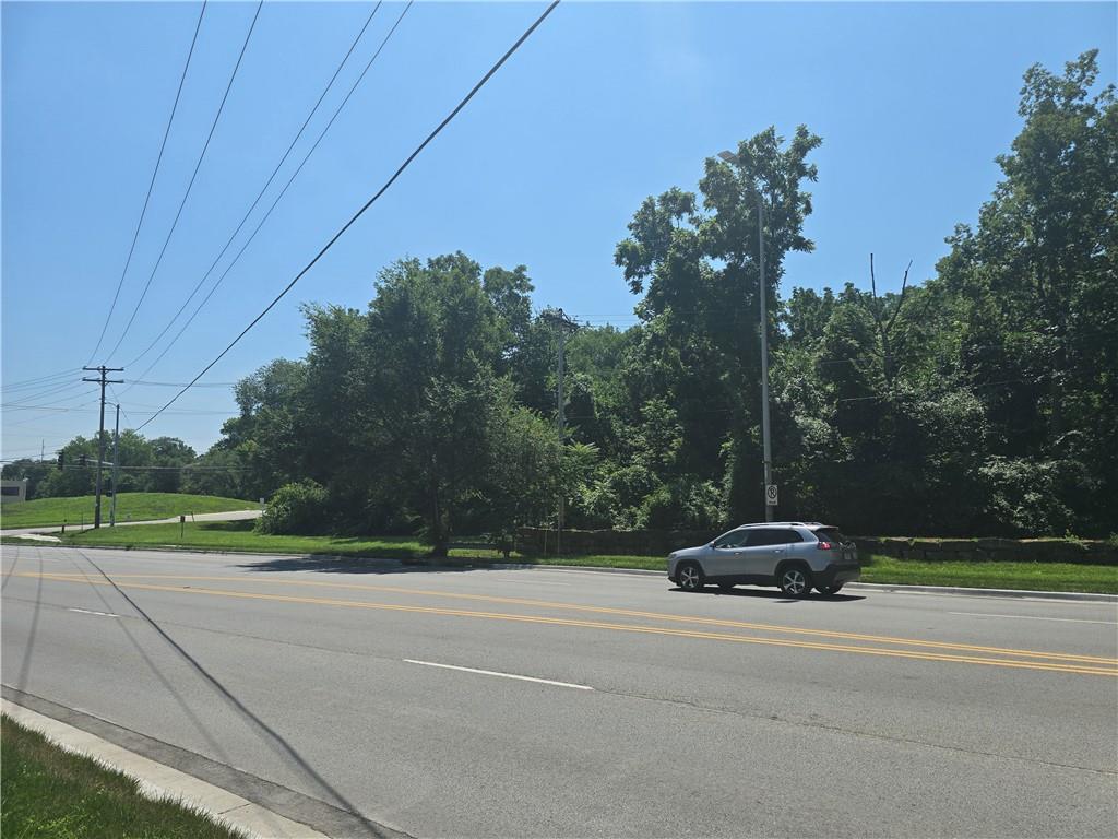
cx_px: 559
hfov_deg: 73.9
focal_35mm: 23
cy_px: 420
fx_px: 743
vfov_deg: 58.9
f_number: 1.7
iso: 12
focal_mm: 6.3
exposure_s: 1/1154
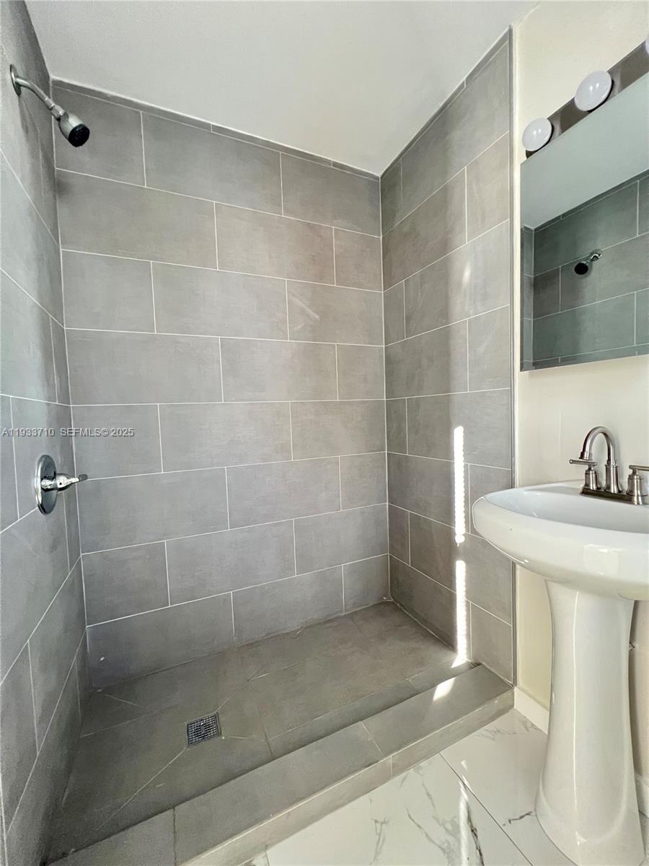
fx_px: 325
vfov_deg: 106.2
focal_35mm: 13
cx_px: 324
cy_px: 433
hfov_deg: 89.9
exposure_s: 1/60
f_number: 1.8
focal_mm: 1.57
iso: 500
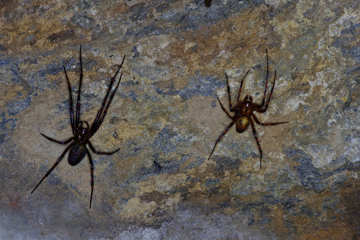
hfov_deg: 13.1
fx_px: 1569
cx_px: 180
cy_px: 120
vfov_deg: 8.7
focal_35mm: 157
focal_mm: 105
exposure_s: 1/200
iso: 800
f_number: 5
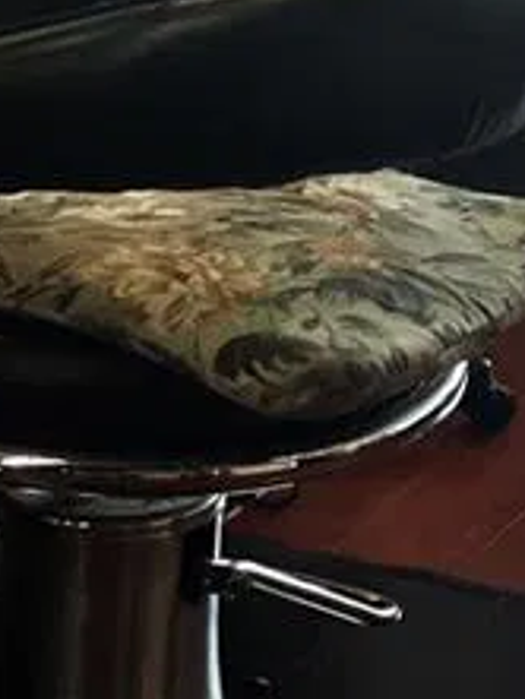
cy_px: -183
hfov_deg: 9.4
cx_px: 1275
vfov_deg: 13.5
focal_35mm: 141
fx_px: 2849
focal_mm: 5.1
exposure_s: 1/191
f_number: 1.6
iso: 40
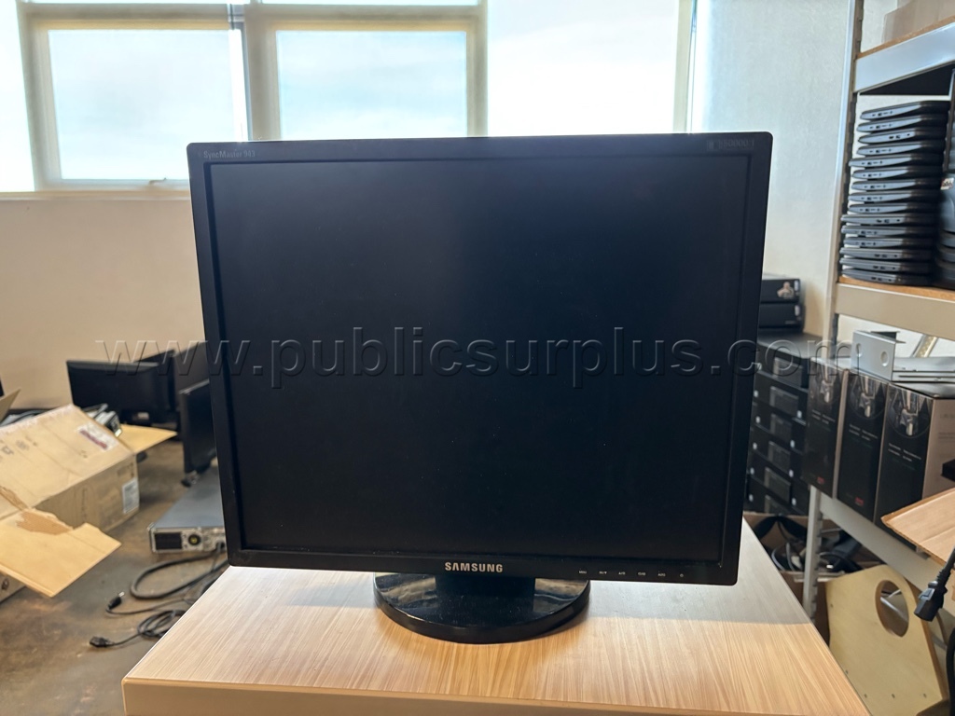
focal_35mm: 26
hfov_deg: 67.3
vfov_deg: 53.1
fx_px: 717
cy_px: 358
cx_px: 478
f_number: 1.6
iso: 500
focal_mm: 5.96
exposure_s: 1/60
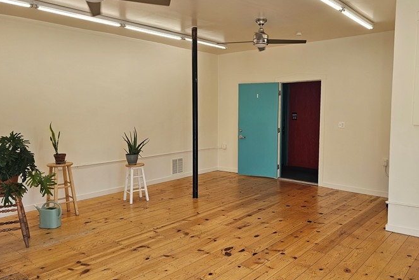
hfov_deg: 63.5
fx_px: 338
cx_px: 232
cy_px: 139
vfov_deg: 45.0
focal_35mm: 29
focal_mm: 6.3
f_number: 1.7
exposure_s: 1/207
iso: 64
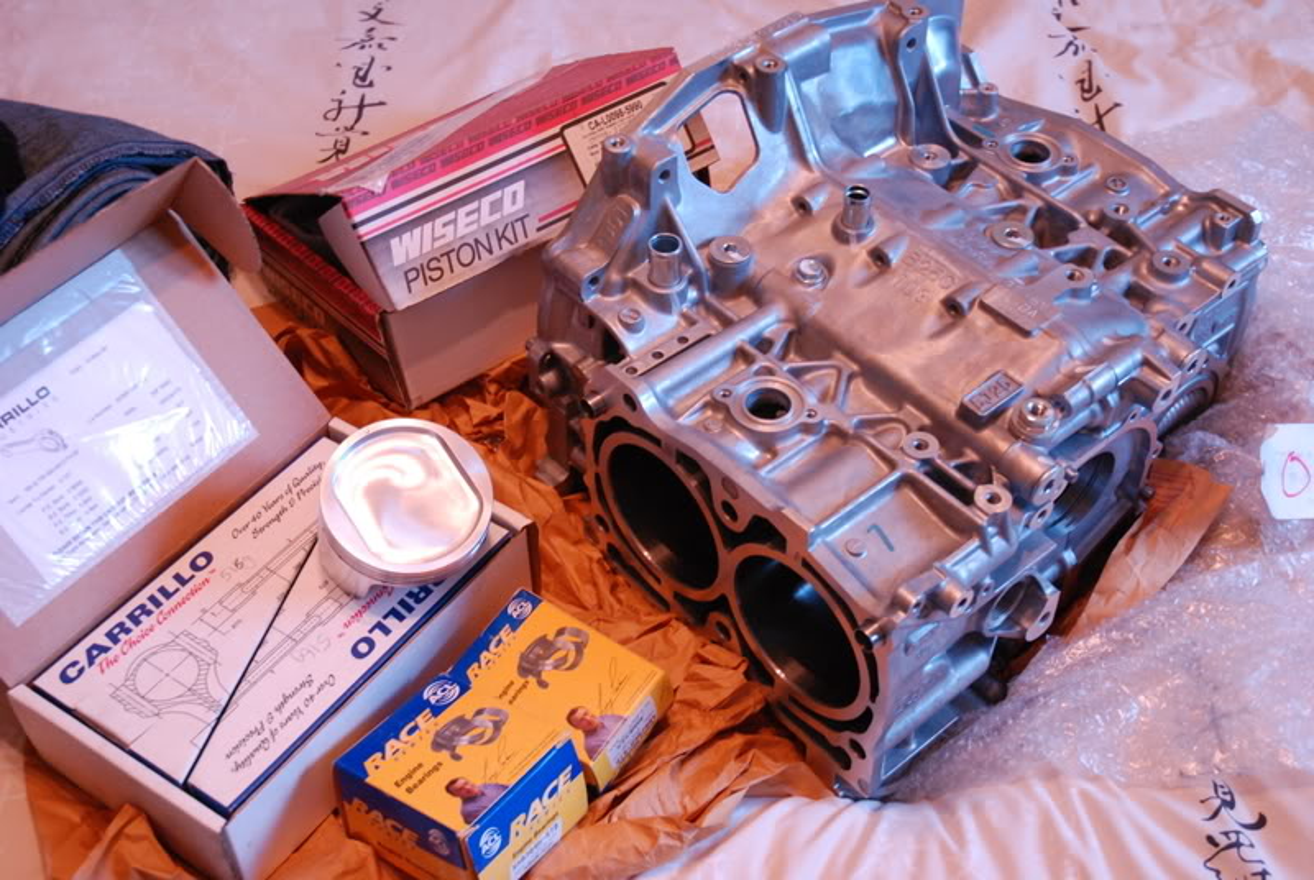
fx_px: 1700
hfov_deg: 42.3
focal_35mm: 46
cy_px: 440
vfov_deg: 29.0
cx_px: 657
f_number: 4
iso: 800
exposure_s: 1/25
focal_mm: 31
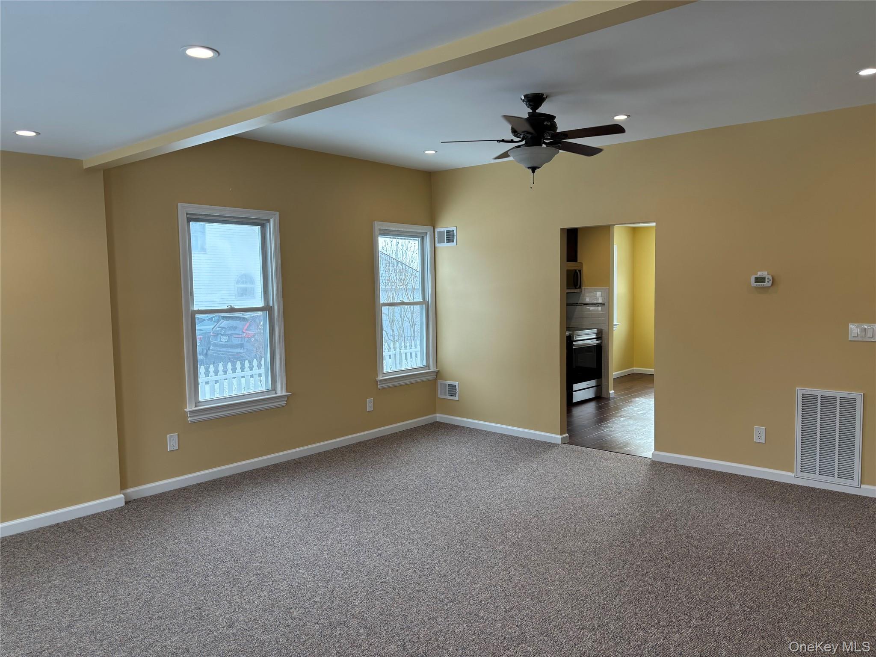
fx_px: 658
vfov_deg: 53.1
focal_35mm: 26
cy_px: 328
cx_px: 438
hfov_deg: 67.3
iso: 50
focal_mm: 5.96
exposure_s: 1/165
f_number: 1.6
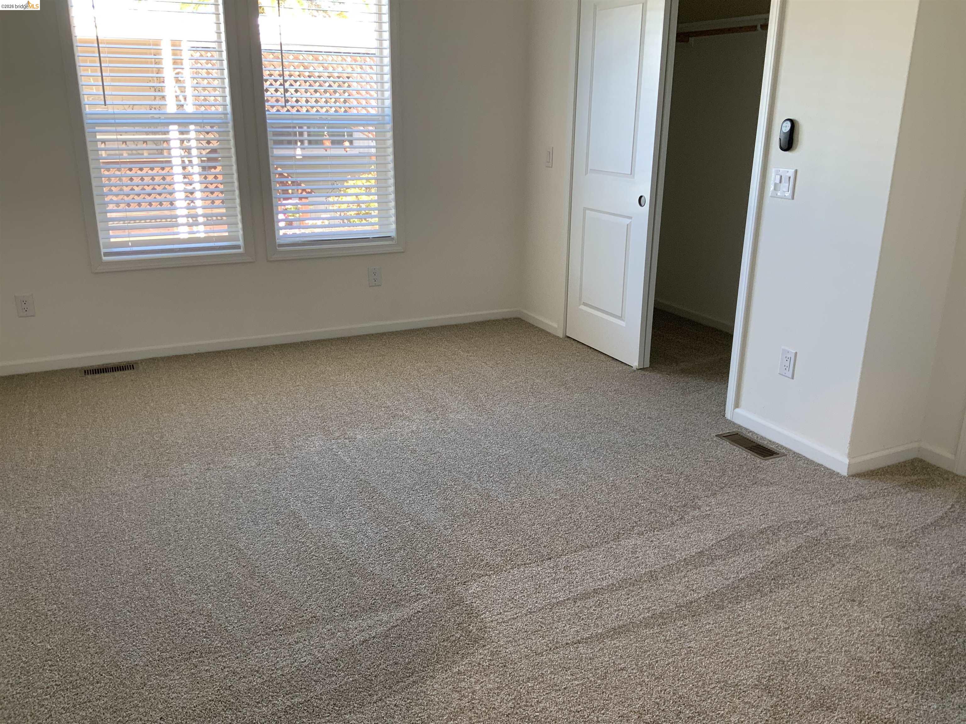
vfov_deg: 48.2
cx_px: 483
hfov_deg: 61.7
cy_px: 362
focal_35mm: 29
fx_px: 809
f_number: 1.8
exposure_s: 1/60
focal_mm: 3
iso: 64
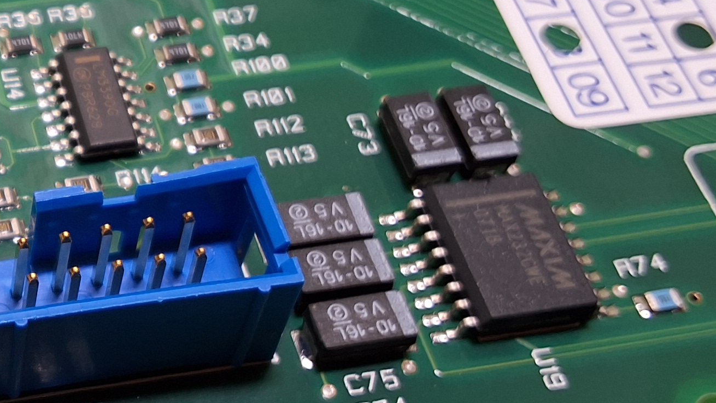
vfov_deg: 15.9
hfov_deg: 26.0
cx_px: -52
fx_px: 1443
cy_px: 176
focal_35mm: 76
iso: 40
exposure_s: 1/60
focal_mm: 2.91
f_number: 1.9
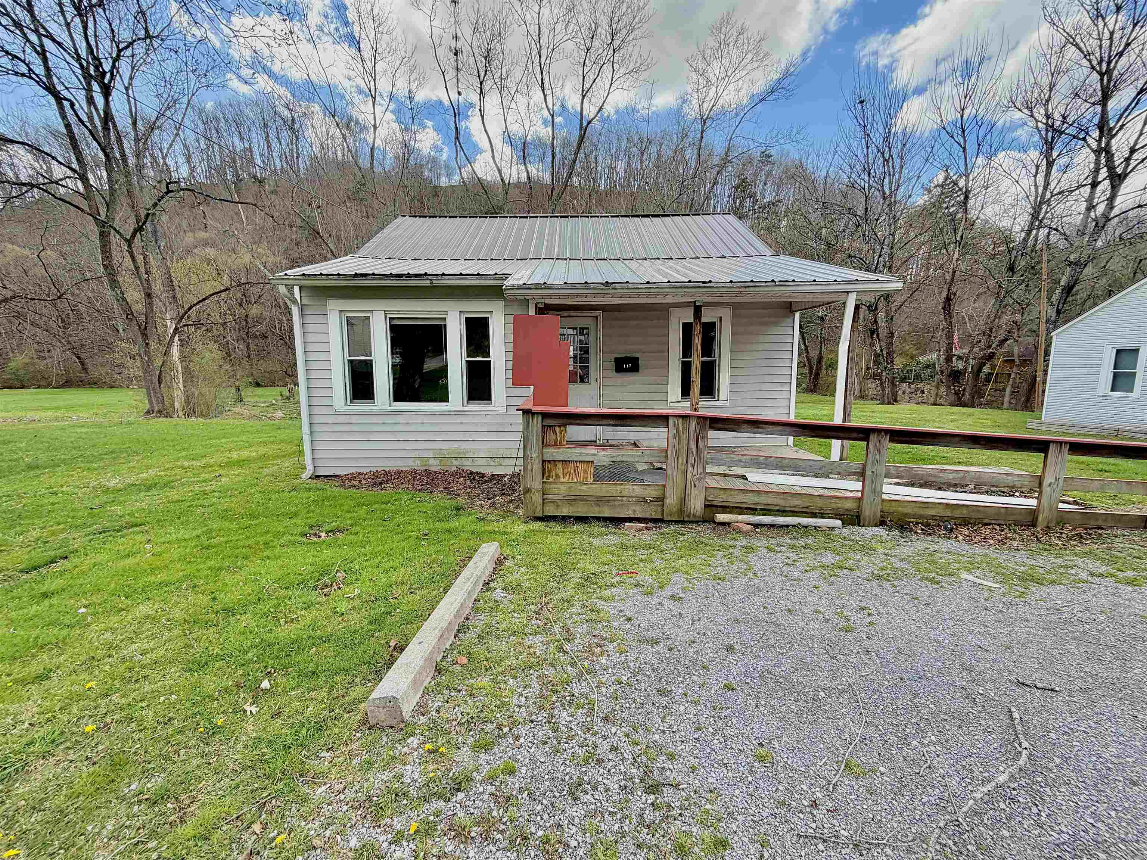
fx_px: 464
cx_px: 574
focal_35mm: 14
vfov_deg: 85.7
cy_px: 430
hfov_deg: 102.1
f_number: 2.2
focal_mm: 2.22
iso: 50
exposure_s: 1/400
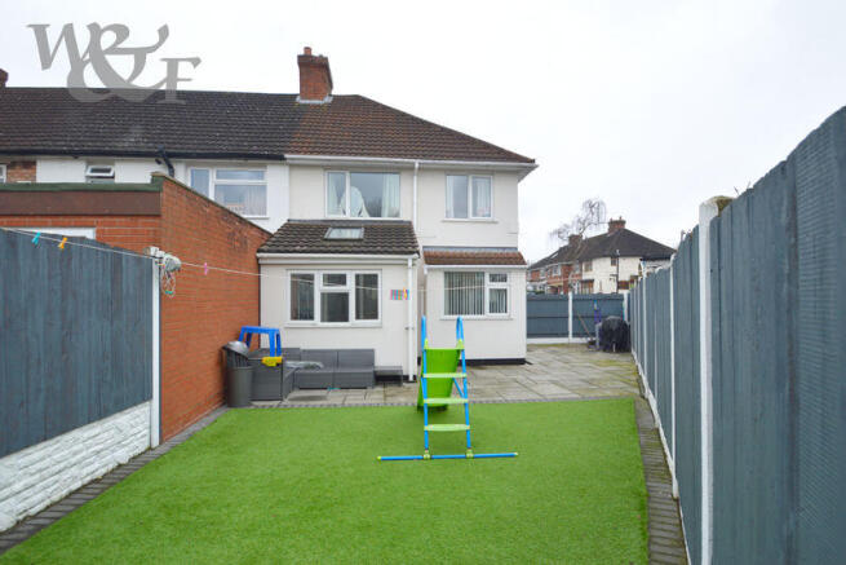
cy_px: 282
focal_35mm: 18
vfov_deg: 67.4
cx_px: 423
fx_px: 423
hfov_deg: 90.0
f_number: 5.6
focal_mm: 12
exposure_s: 1/125
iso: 220
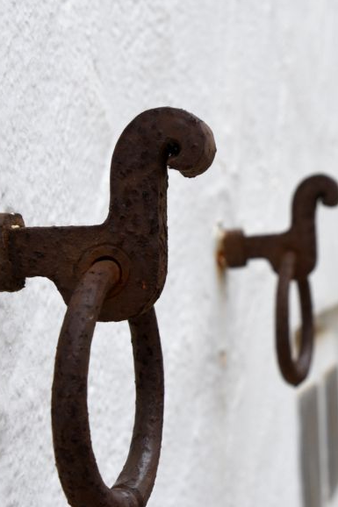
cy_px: 224
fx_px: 1423
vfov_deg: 20.2
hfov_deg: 13.4
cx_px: 339
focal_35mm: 101
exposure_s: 1/400
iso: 400
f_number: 10
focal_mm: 38
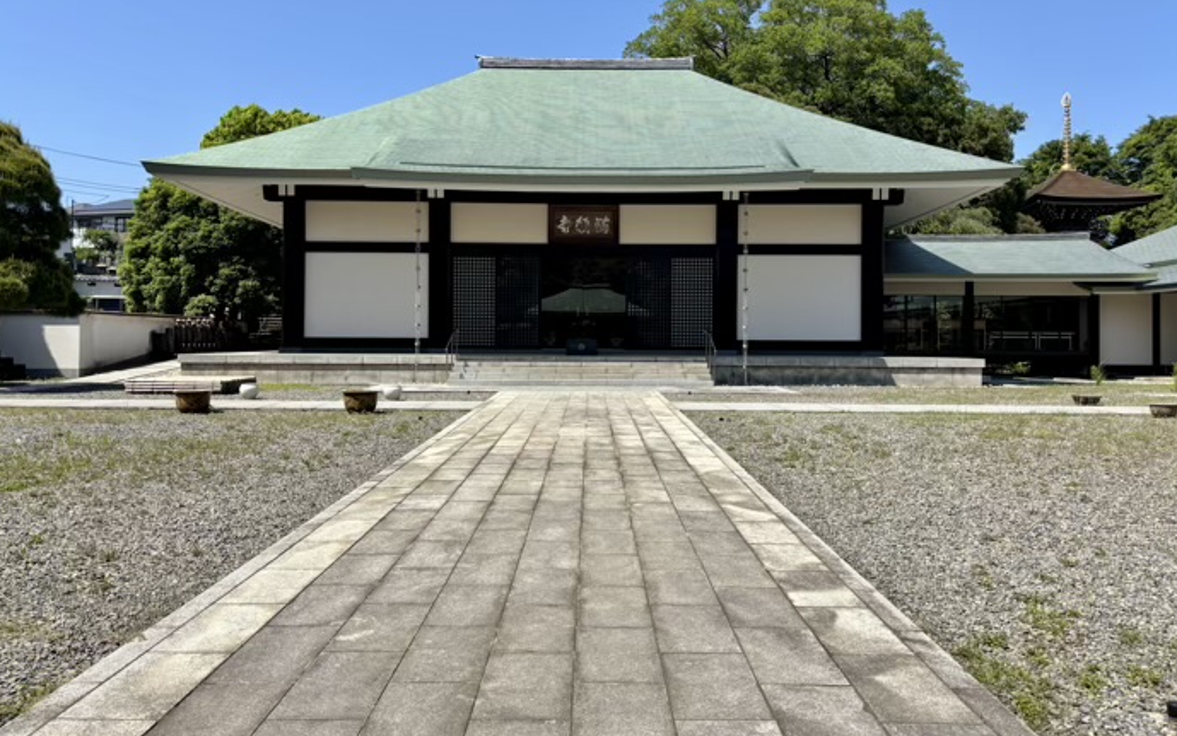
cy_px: 341
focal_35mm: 28
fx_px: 898
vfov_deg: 44.5
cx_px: 593
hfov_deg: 66.5
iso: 50
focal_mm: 5.96
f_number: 1.6
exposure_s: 1/3788
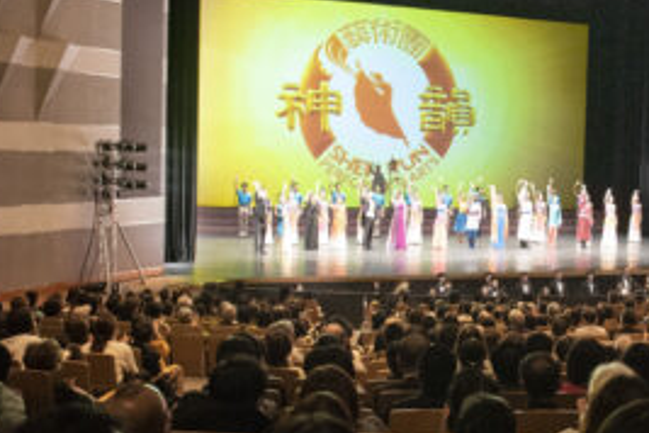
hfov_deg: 35.9
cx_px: 498
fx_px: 973
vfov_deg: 25.1
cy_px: 225
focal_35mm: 54
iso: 8000
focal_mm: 24
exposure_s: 1/80
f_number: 2.8
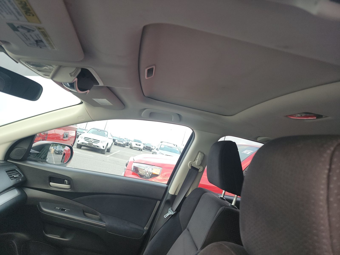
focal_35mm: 24
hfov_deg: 71.6
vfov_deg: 56.8
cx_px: 170
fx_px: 236
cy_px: 128
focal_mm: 6.7
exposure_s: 1/59
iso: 167
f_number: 1.8
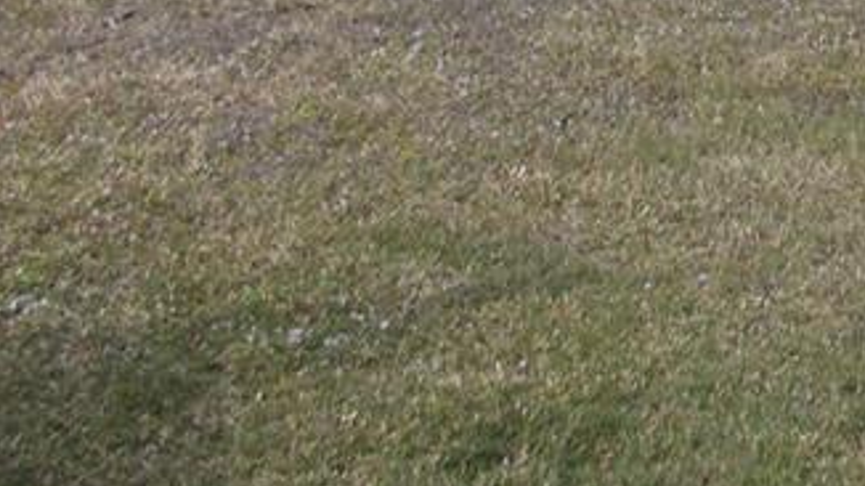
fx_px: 2040
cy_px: -351
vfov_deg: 12.5
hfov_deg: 22.1
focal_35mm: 89
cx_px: 1037
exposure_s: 1/125
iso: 80
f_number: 8
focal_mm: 4.6
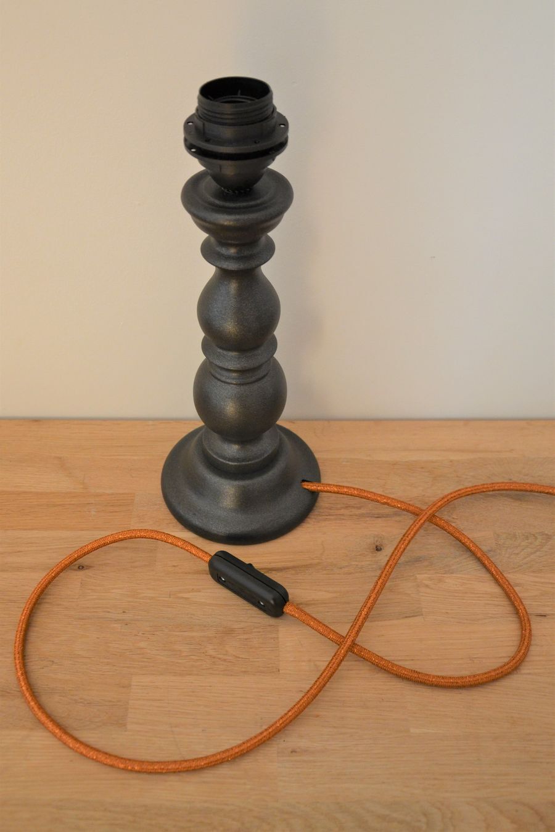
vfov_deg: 59.5
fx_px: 728
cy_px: 416
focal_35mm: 32
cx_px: 278
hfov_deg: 41.7
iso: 900
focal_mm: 21
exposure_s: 1/60
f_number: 3.8
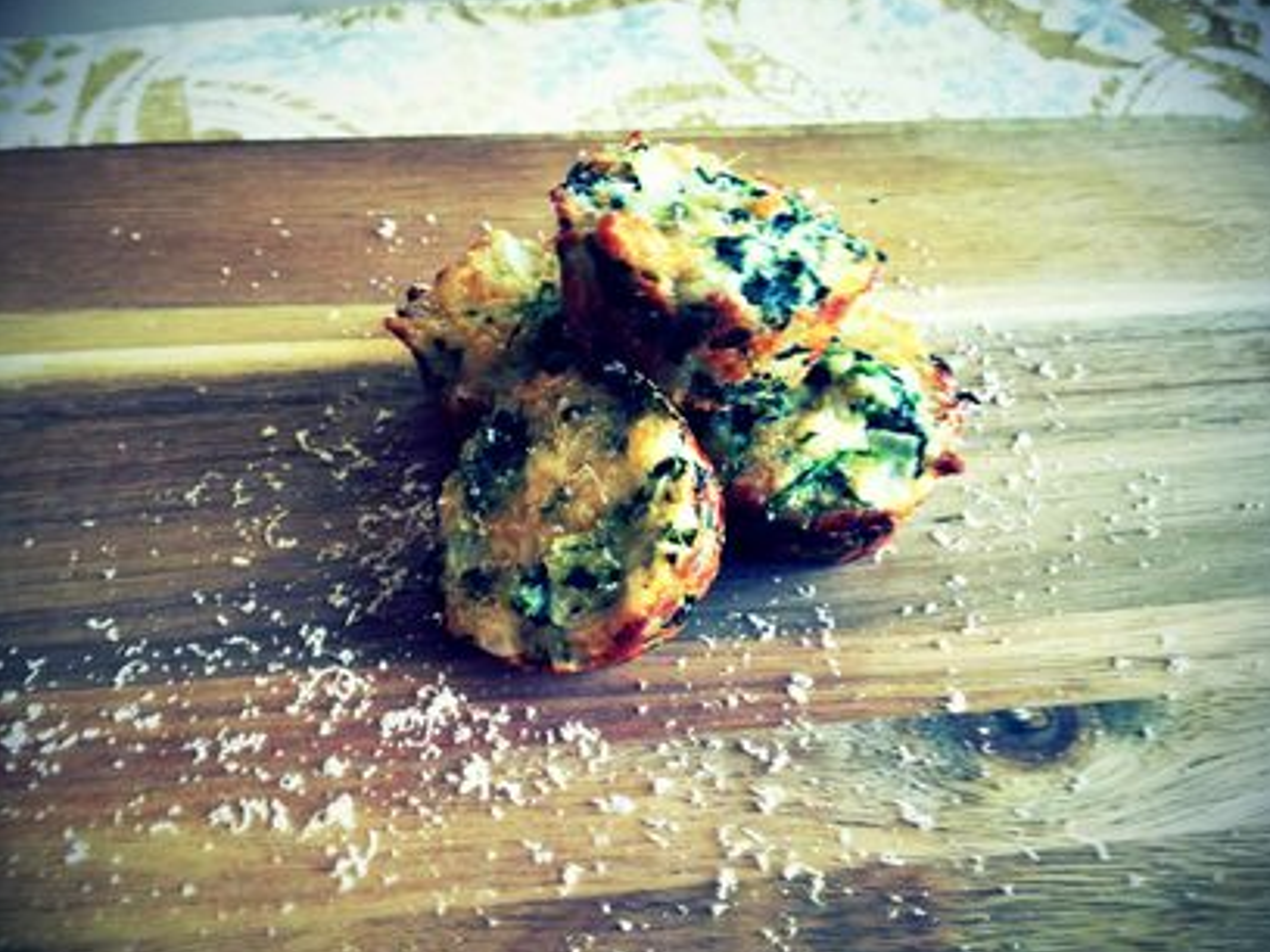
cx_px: 647
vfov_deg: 39.7
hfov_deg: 51.4
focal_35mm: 36
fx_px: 1321
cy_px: 471
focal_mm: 4.28
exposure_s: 1/40
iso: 50
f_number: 2.4
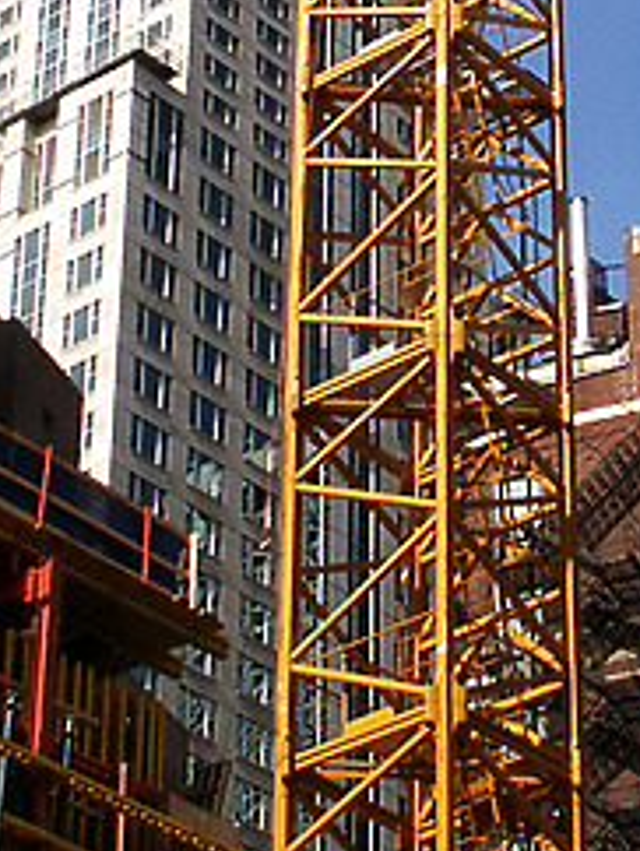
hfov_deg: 11.4
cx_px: 417
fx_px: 3199
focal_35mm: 130
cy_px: -232
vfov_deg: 14.6
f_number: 6.7
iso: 64
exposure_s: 1/250
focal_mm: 7.19
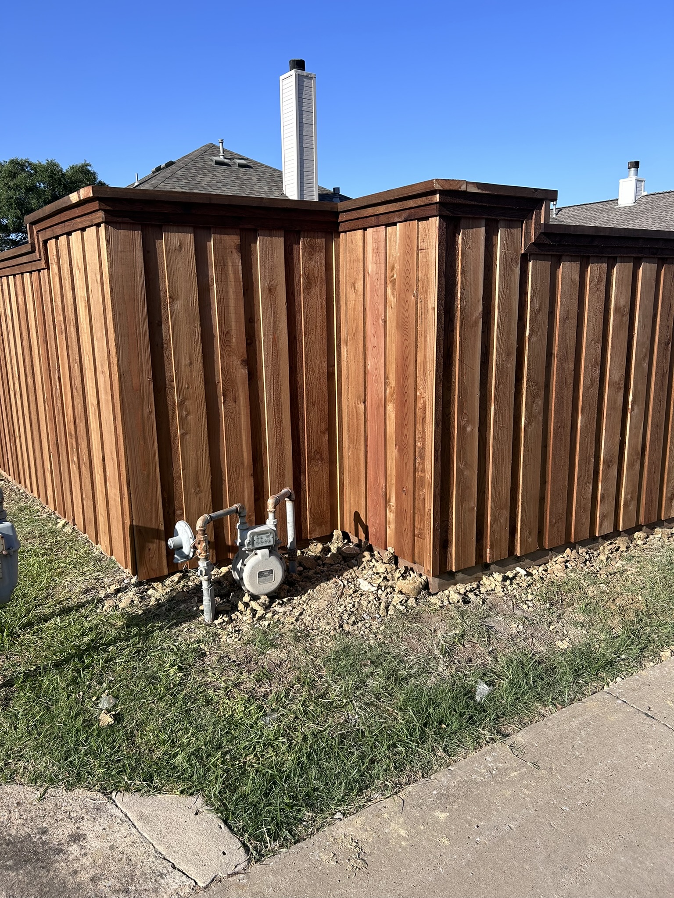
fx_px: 675
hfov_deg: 53.1
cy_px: 449
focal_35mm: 26
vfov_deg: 67.3
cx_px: 337
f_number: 1.5
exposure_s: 1/2841
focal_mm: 5.7
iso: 50
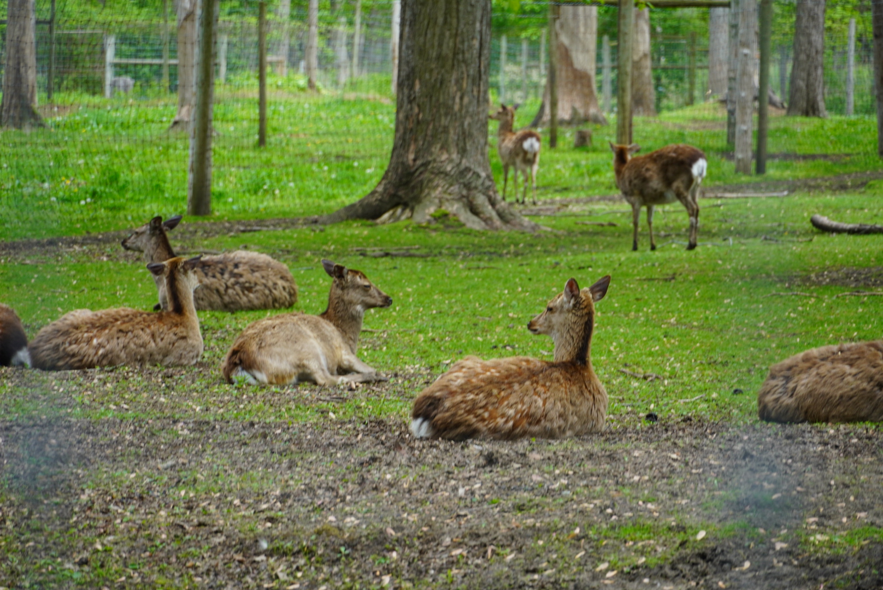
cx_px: 442
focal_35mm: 202
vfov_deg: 6.8
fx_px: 4970
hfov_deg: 10.2
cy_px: 295
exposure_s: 1/250
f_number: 5.6
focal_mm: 135
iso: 200
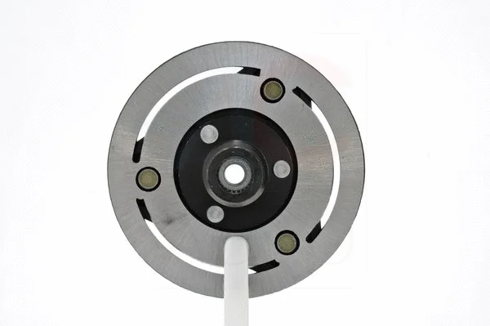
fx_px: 1632
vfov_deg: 11.4
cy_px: 163
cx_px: 245
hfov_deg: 17.1
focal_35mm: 120
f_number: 25
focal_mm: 80
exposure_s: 1/15
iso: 1600
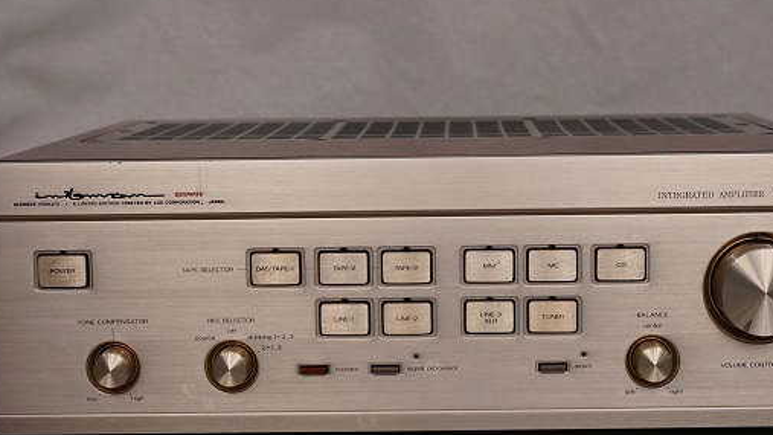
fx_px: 1967
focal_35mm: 96
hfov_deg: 22.2
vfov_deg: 12.6
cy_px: 279
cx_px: 425
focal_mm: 50
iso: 400
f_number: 7.1
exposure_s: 1/125
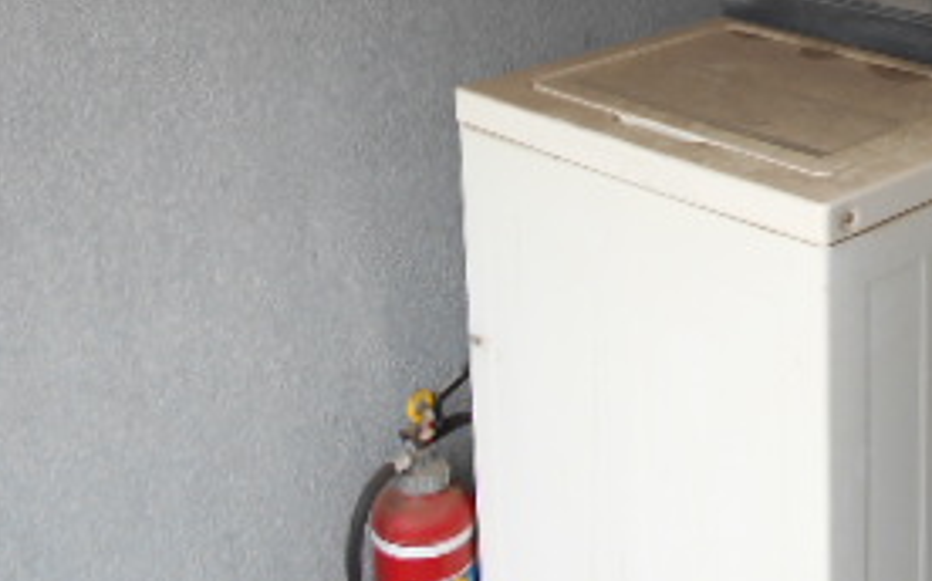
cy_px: -152
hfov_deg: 31.2
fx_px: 1624
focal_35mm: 64
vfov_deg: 18.9
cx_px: 746
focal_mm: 4.6
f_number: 3.2
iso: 80
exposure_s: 1/125
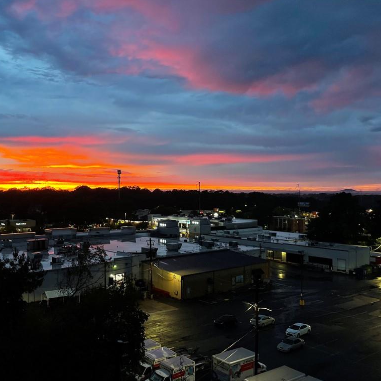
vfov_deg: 52.5
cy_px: 190
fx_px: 386
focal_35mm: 31
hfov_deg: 51.7
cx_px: 132
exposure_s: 1/61
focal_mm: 4.2
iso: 125
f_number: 1.6
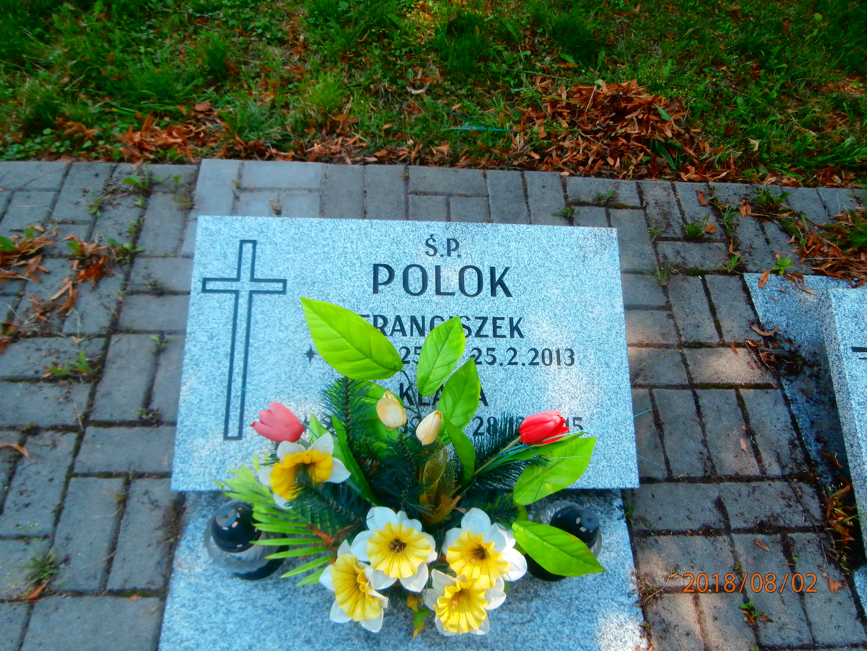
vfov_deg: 56.8
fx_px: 601
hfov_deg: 71.6
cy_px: 326
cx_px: 434
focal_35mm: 24
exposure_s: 1/200
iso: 100
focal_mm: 4.2
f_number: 3
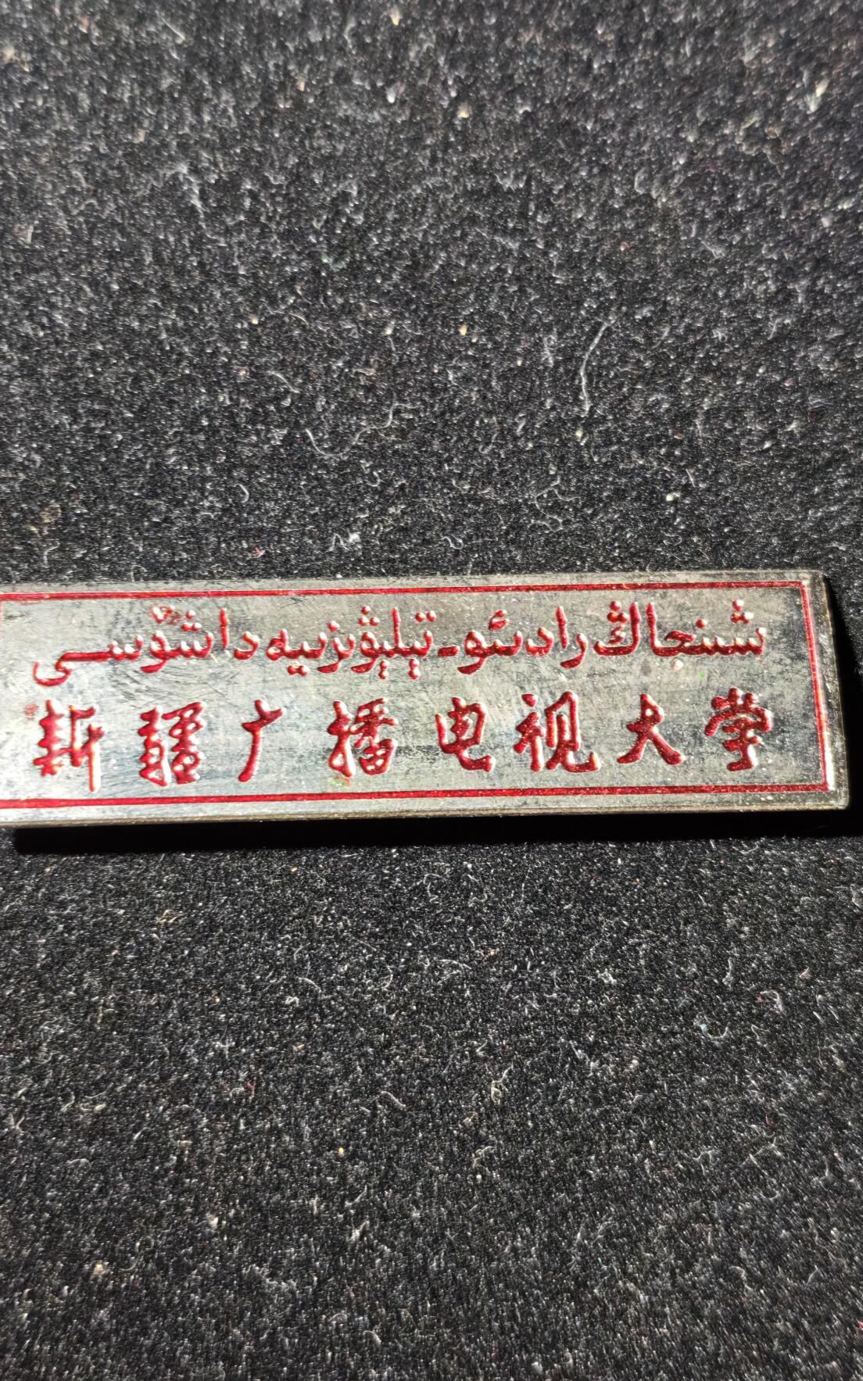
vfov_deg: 37.5
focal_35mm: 54
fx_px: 2033
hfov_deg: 24.0
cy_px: 695
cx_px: 396
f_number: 1.63
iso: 125
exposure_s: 1/81.4
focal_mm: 5.85
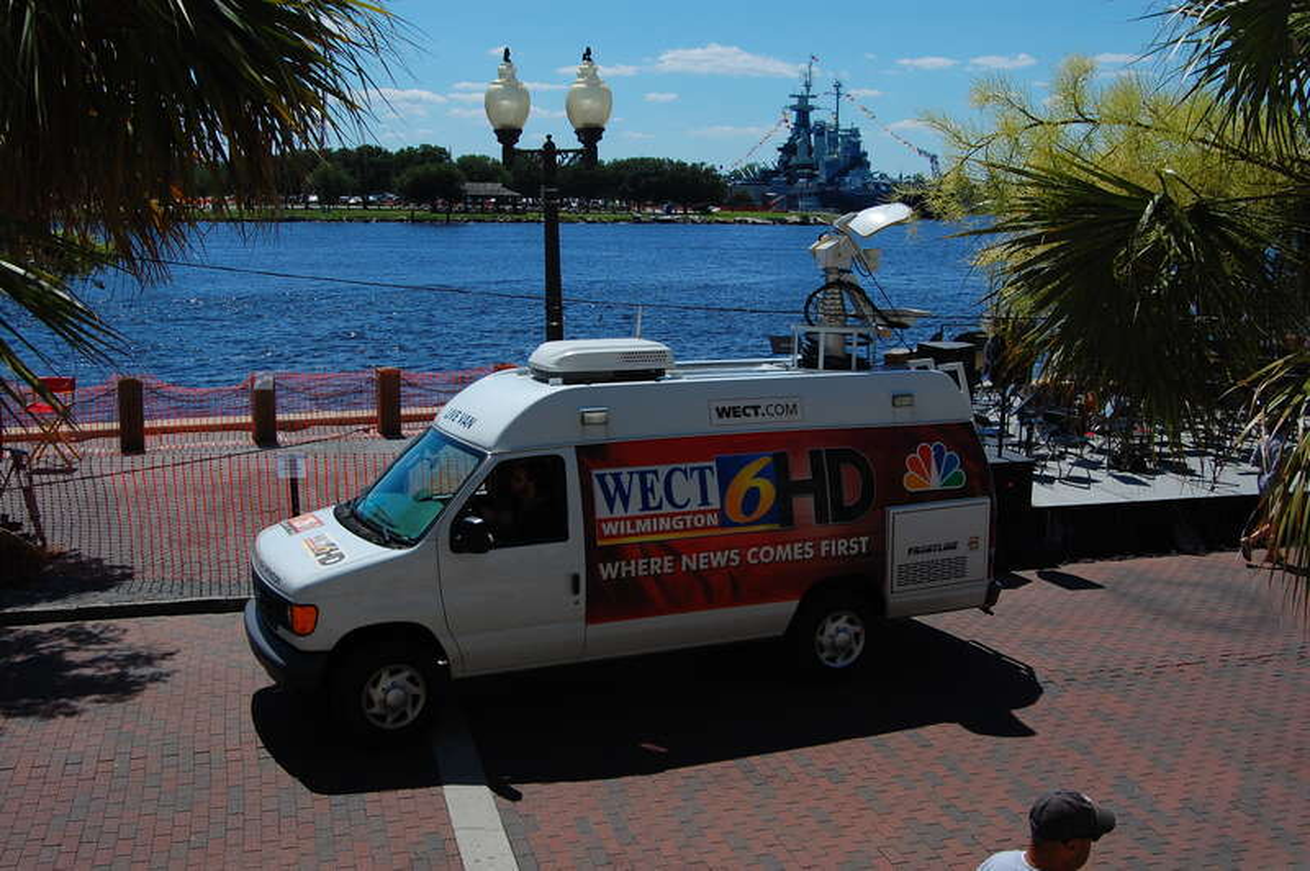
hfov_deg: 49.6
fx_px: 1418
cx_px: 655
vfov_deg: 34.2
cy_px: 436
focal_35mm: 39
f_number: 14
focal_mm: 26
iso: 200
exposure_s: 1/320
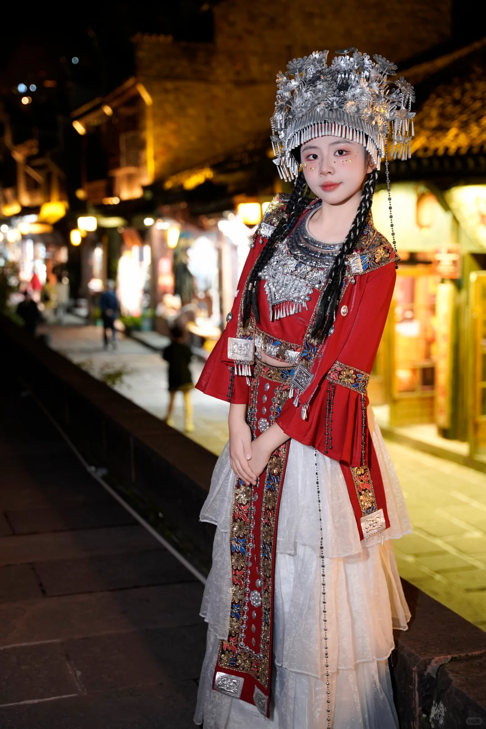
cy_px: 364
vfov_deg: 37.5
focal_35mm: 53
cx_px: 243
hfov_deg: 25.5
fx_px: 1075
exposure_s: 1/60
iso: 2000
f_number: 2.8
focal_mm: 53.1
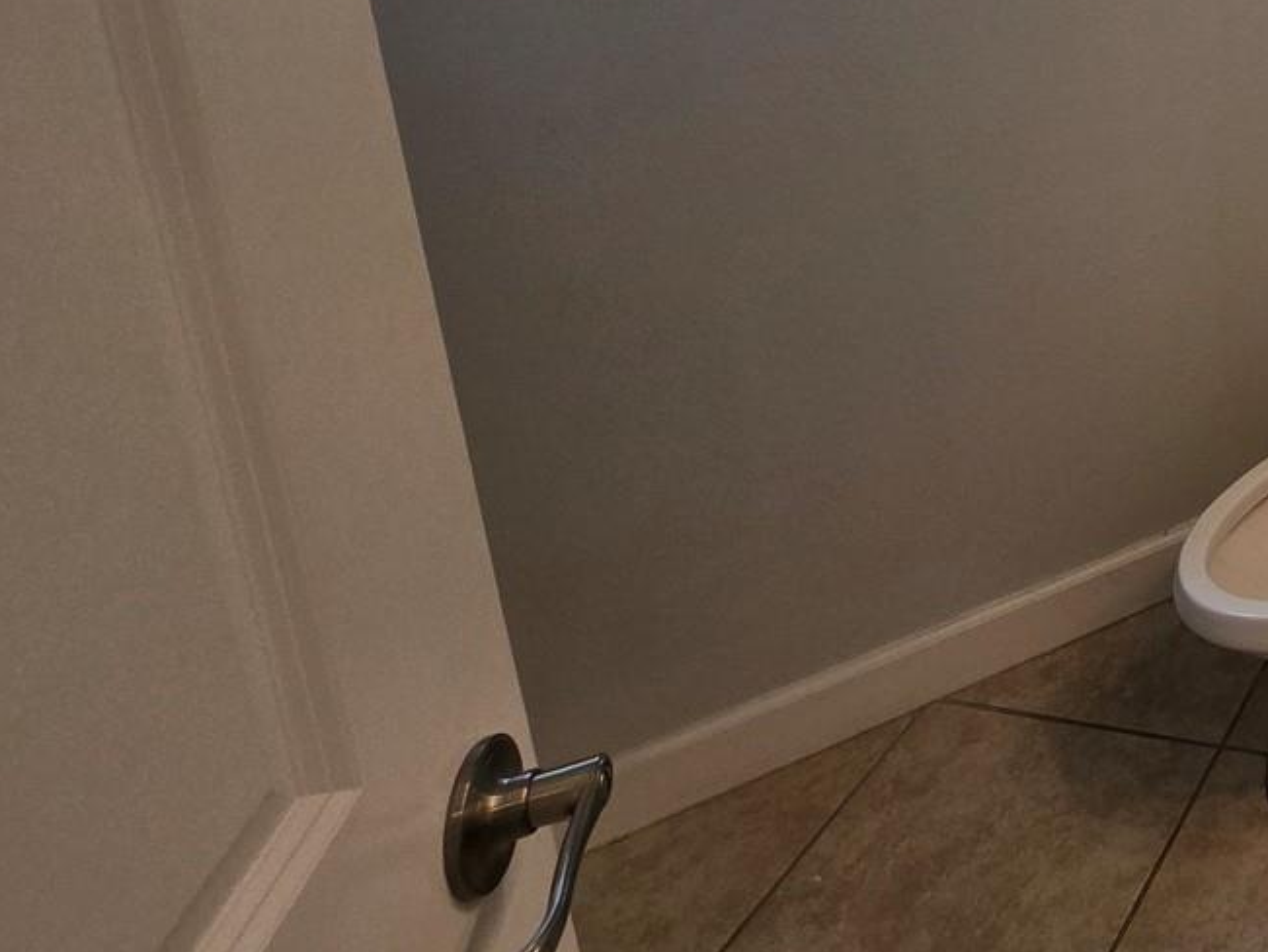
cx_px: 1524
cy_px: -140
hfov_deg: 40.1
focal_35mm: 32
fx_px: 1173
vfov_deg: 36.1
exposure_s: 1/120
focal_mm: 2.2
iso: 50
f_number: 2.2
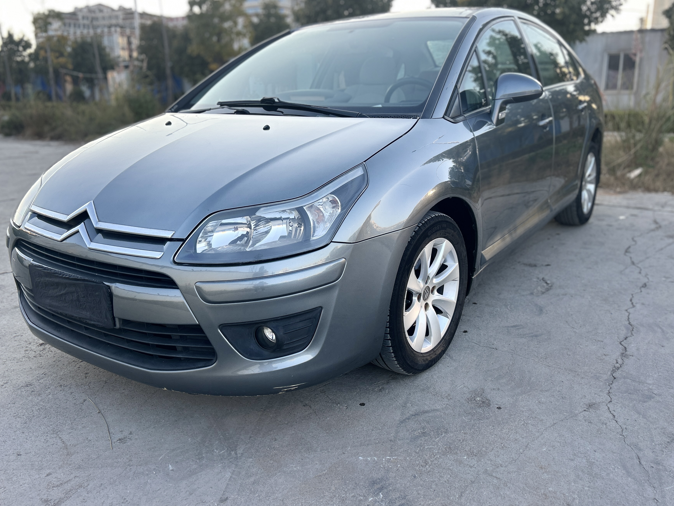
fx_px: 584
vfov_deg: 46.8
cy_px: 235
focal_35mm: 30
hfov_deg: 60.0
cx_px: 329
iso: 50
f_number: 1.5
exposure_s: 1/466
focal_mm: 5.7
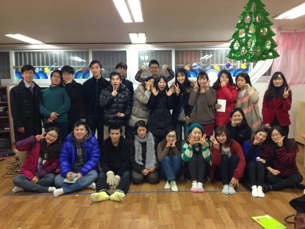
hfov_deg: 55.4
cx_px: 152
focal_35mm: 33
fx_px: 291
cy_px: 114
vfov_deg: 42.9
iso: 125
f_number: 2.4
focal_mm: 4.13
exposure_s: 1/20
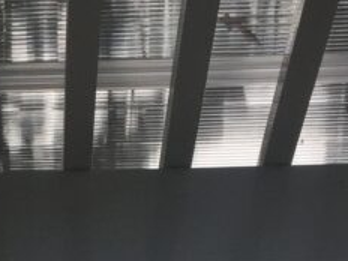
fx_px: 1257
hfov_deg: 15.3
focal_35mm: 125
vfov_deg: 11.2
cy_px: 441
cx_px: -40
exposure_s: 1/434
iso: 32
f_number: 2.2
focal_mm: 4.15
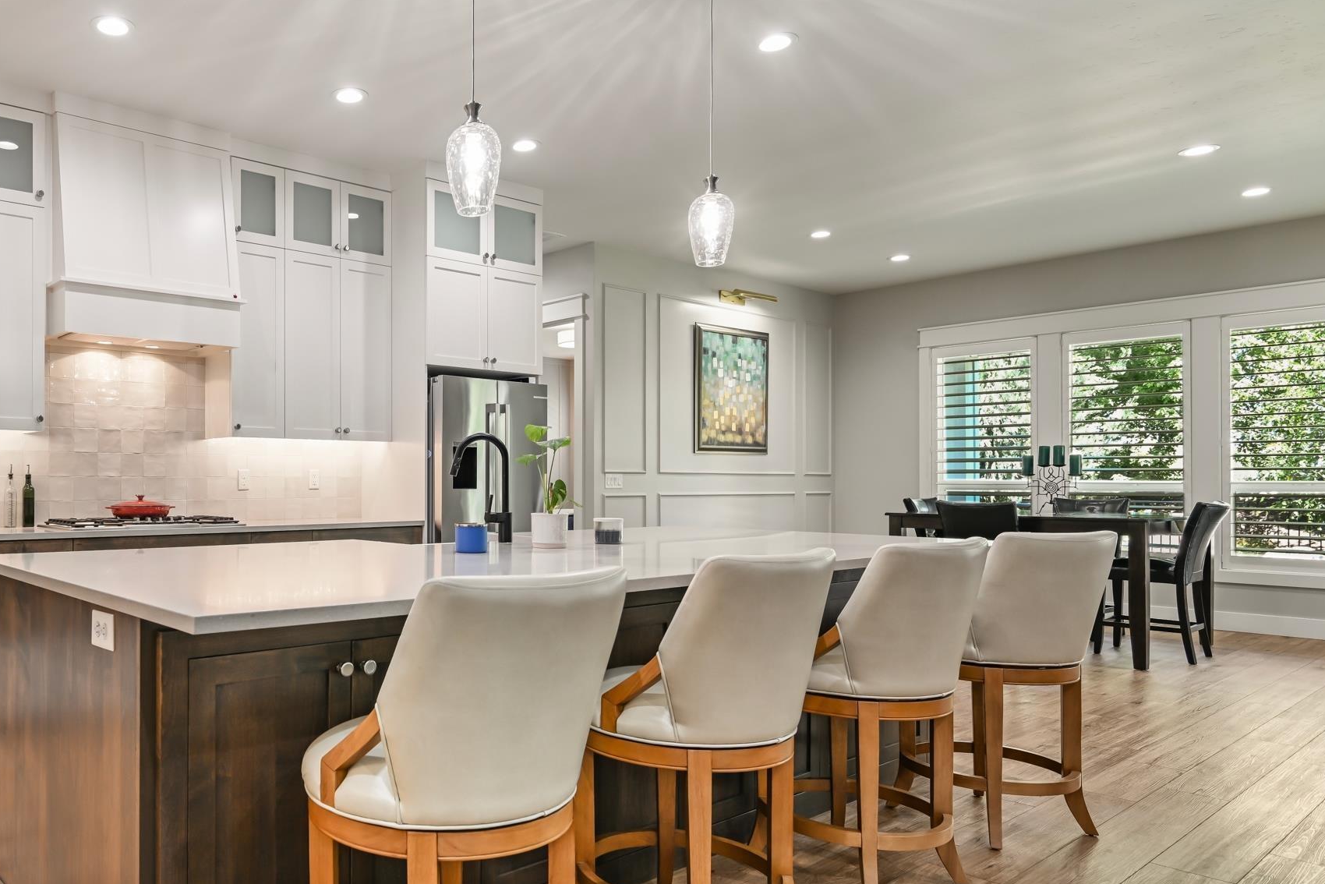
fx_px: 920
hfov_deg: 67.8
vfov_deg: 51.2
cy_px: 482
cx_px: 364
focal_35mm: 25
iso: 200
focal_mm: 17
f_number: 8
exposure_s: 1/1.25
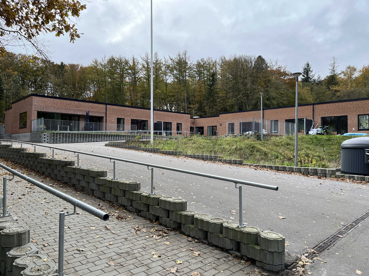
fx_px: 277
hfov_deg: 67.3
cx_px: 184
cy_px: 138
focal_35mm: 26
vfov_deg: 53.1
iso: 50
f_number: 1.6
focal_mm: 5.1
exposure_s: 1/577
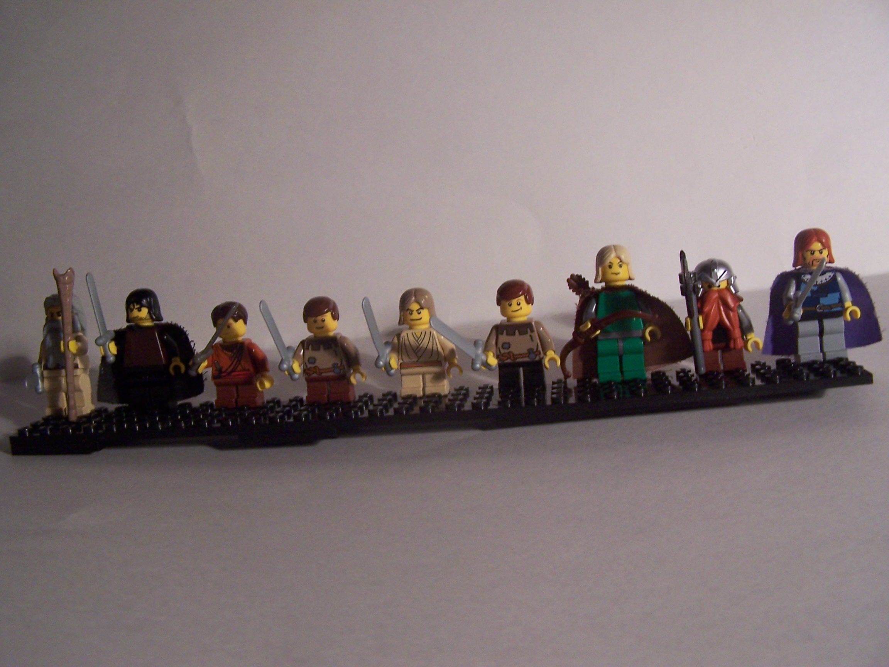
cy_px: 334
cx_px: 444
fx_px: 976
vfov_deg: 37.7
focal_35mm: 38
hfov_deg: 49.0
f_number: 2.8
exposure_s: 1/10
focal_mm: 6.3
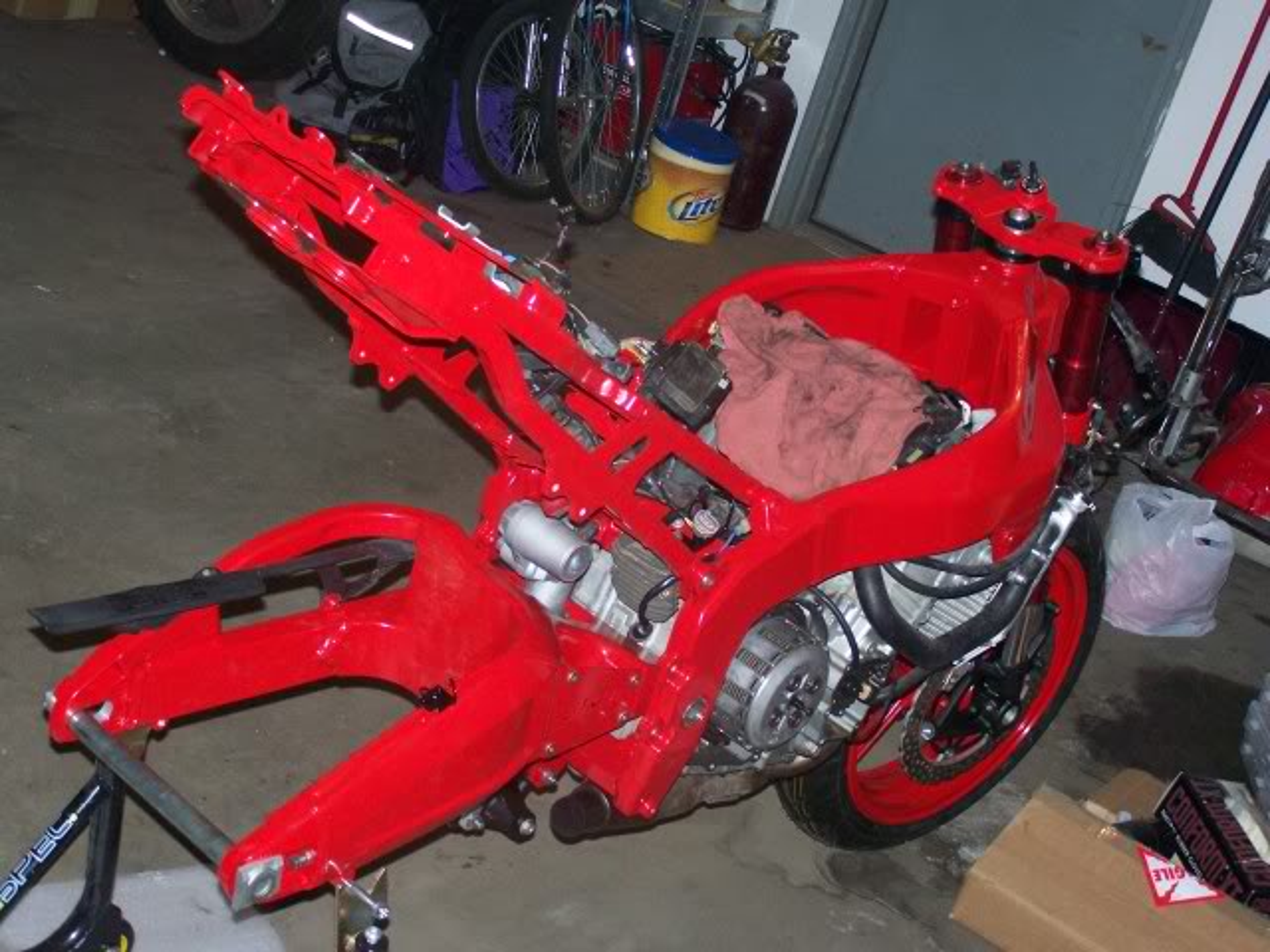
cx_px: 635
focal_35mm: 67
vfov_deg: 21.9
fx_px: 2458
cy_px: 476
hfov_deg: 29.0
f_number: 3.2
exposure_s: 1/80
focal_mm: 11.1
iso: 160
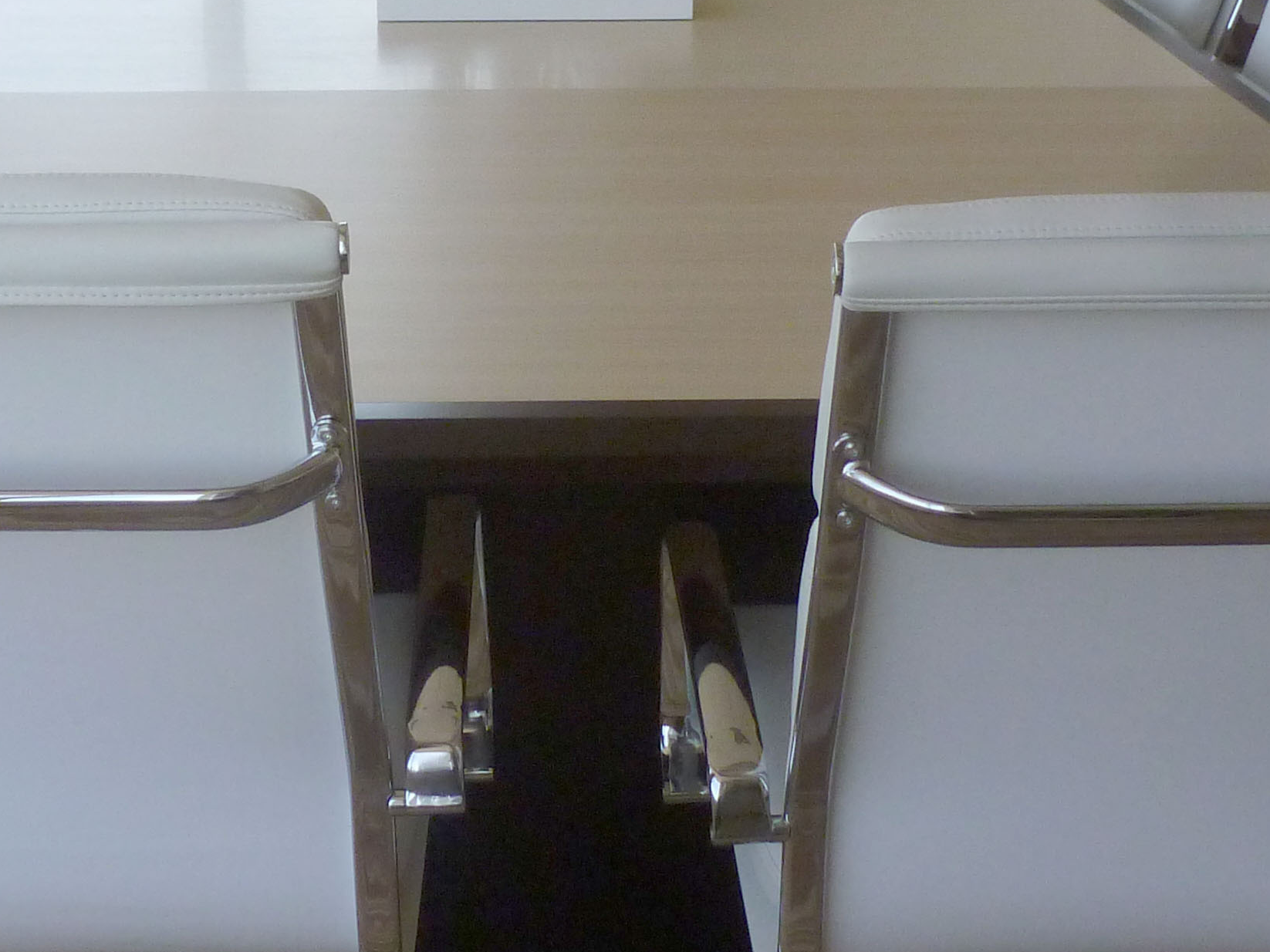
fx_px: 2311
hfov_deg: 30.7
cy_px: 146
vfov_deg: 22.8
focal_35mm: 63
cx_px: 557
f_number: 3.3
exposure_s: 1/60
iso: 200
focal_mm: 4.3
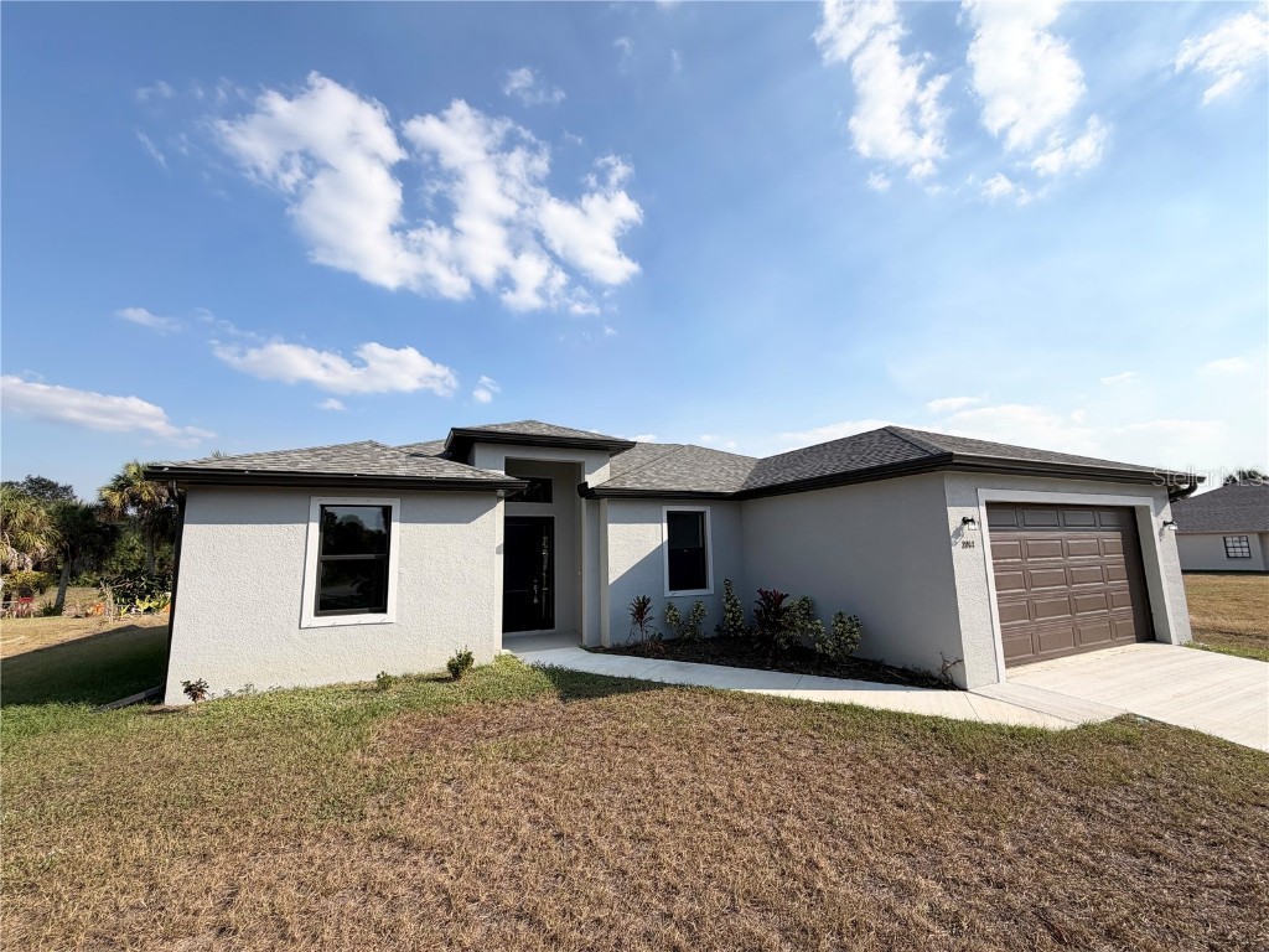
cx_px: 634
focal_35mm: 14
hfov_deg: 102.1
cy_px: 476
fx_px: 513
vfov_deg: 85.7
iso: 20
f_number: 2.2
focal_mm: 2.22
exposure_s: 1/1033
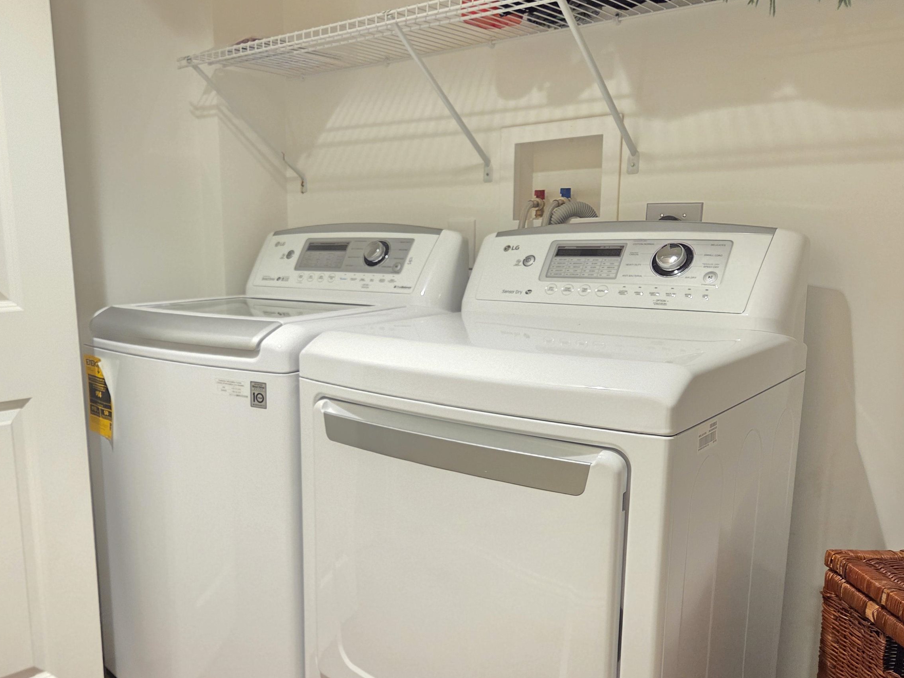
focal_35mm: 31
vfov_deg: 45.3
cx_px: 331
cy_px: 392
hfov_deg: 57.5
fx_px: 810
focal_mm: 5.4
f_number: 1.8
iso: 1250
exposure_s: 1/120
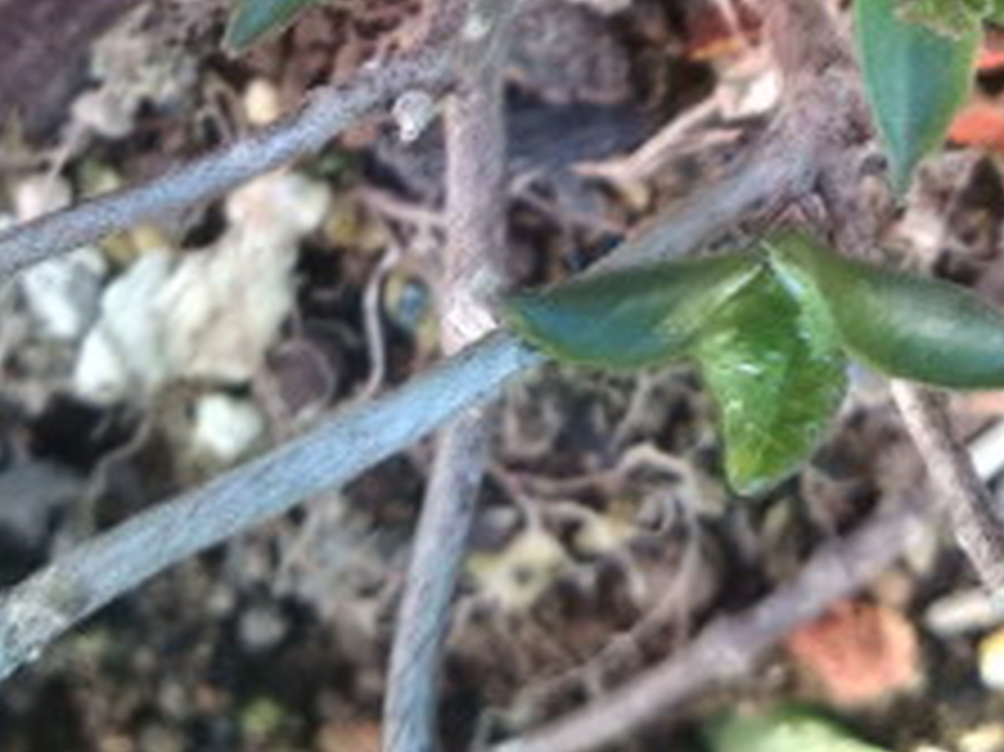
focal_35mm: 92
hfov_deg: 21.2
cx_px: 738
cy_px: -293
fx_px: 2667
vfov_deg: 15.1
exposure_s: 1/25
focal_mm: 3.3
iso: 75
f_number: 2.8
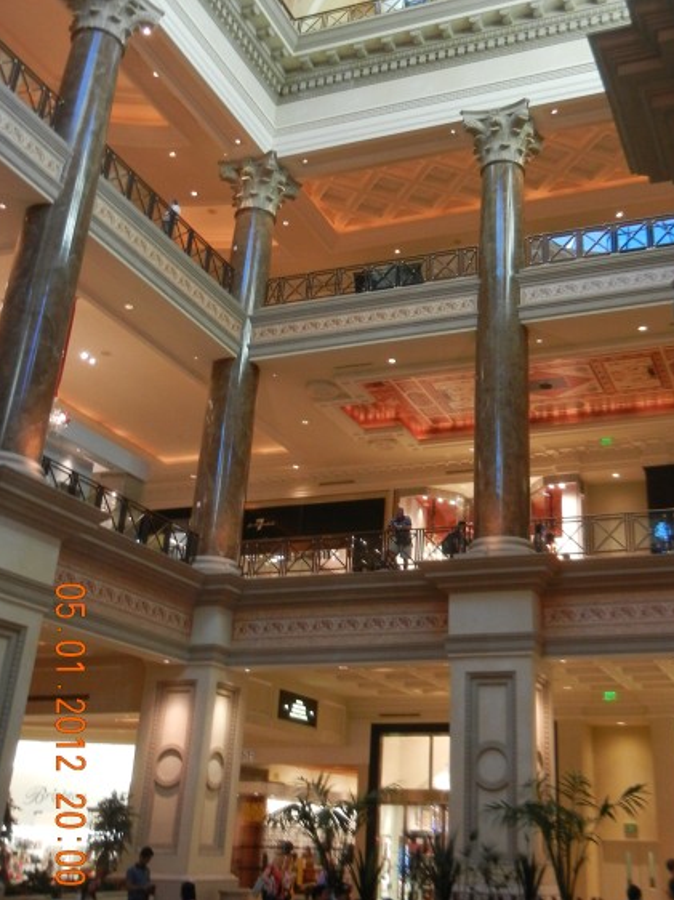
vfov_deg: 45.5
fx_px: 1065
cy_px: 346
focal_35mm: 41
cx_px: 435
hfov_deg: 34.9
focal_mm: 5.4
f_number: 3.5
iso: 400
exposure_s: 1/29
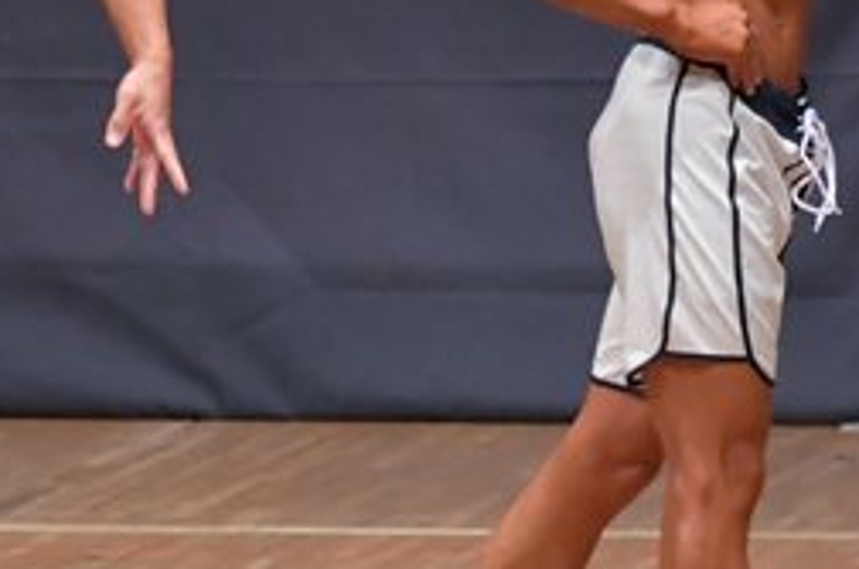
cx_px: 22
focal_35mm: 878
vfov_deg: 1.6
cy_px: 140
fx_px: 20910
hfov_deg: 2.4
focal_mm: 190
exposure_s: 1/400
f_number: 5.6
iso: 6400
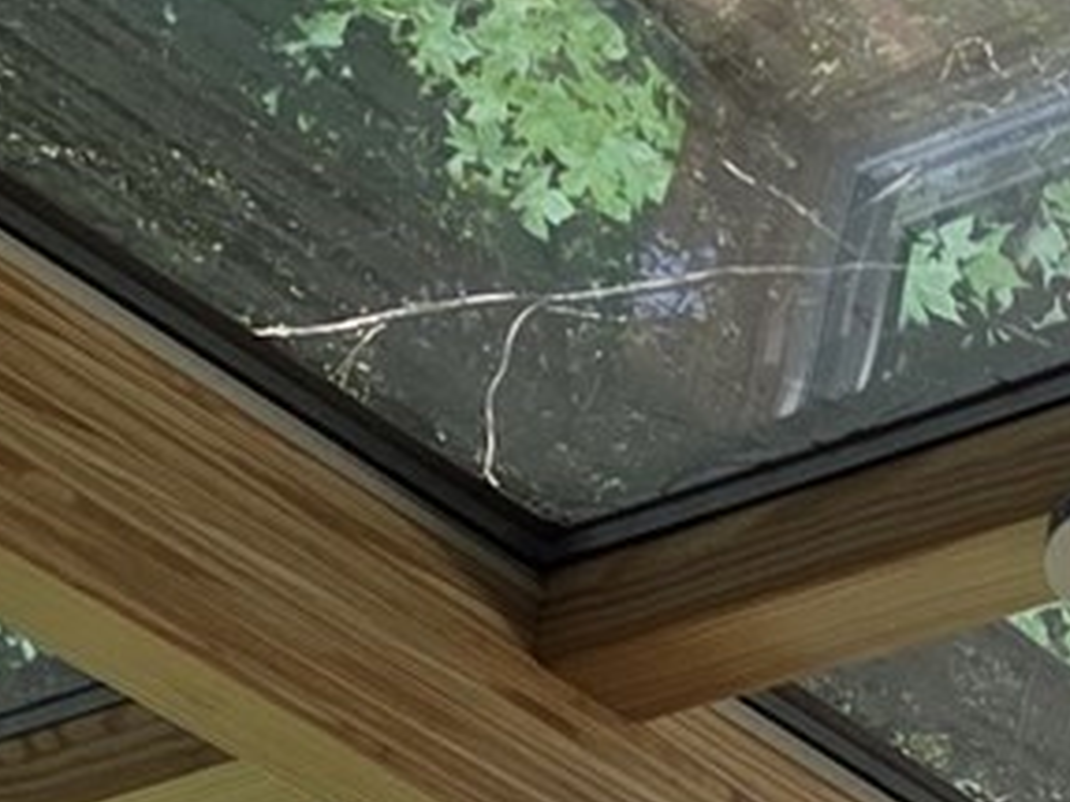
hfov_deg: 11.4
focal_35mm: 164
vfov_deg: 7.4
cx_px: 1790
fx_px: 5067
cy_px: 2794
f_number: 1.8
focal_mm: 5.4
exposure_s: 1/557
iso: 80
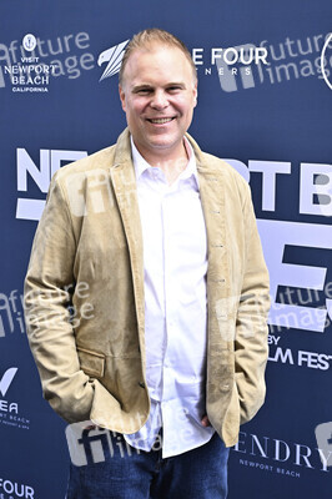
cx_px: 166
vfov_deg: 36.9
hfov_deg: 25.0
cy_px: 250
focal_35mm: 54
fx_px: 748
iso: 800
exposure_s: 1/320
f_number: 7.1
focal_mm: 54
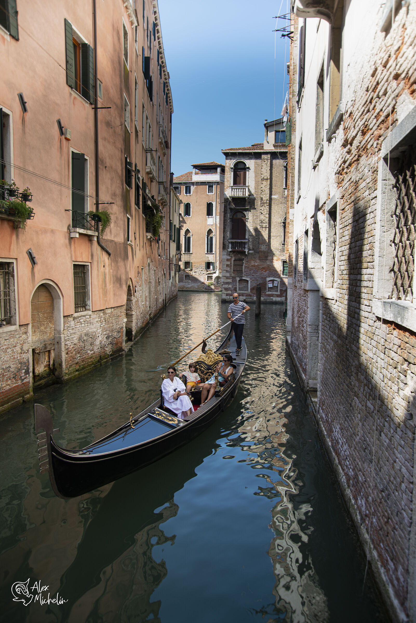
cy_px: 312
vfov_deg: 73.7
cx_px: 208
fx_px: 416
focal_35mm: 24
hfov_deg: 53.2
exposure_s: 1/125
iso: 100
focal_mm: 24
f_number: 5.6
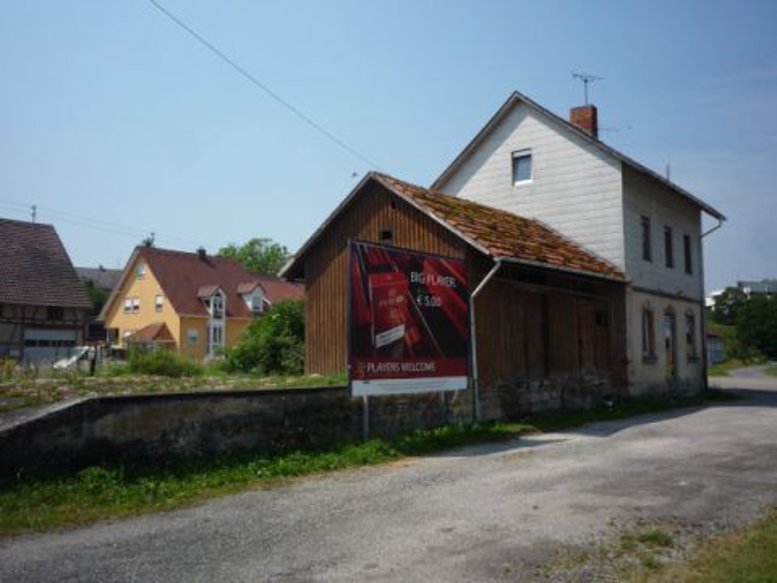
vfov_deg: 44.2
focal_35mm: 32
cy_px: 292
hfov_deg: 56.8
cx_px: 388
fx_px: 718
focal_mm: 5.2
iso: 100
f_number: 5.6
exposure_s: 1/500
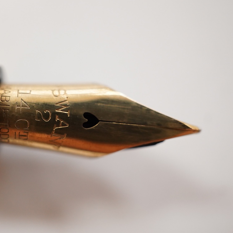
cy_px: 116
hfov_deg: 29.4
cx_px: 80
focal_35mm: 58
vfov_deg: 29.6
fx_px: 442
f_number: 6.3
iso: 2500
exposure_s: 1/200
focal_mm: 30
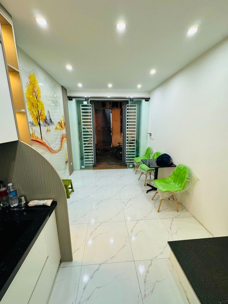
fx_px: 123
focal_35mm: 14
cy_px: 152
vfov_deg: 102.1
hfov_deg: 85.7
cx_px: 114
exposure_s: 1/50
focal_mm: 2.22
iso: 200
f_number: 2.2
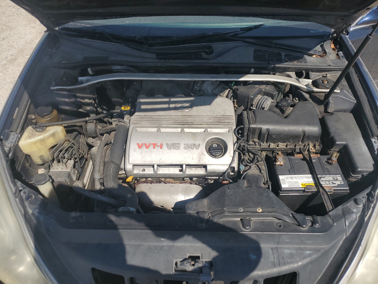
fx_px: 284
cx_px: 189
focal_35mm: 26
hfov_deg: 67.3
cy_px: 142
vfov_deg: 53.1
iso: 50
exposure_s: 1/5000
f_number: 1.5
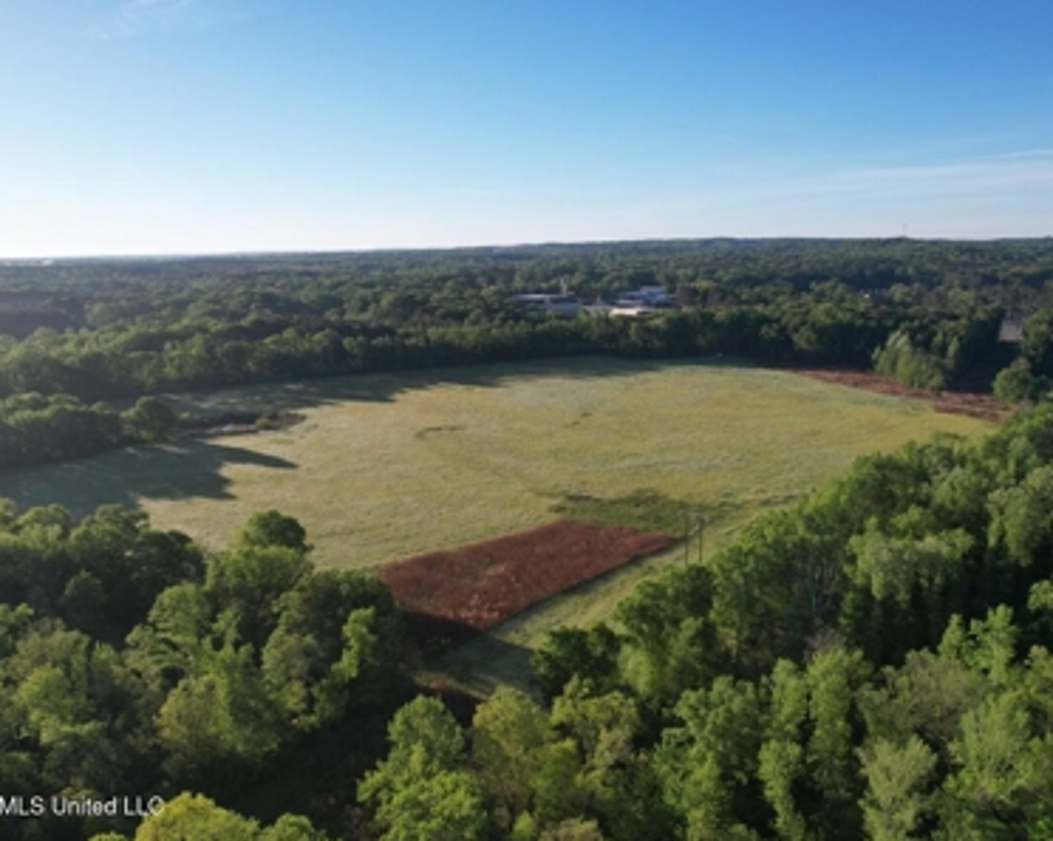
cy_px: 419
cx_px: 555
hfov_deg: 68.1
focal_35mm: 25
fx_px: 779
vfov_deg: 56.7
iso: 100
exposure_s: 1/1250
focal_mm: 8.38
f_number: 2.8
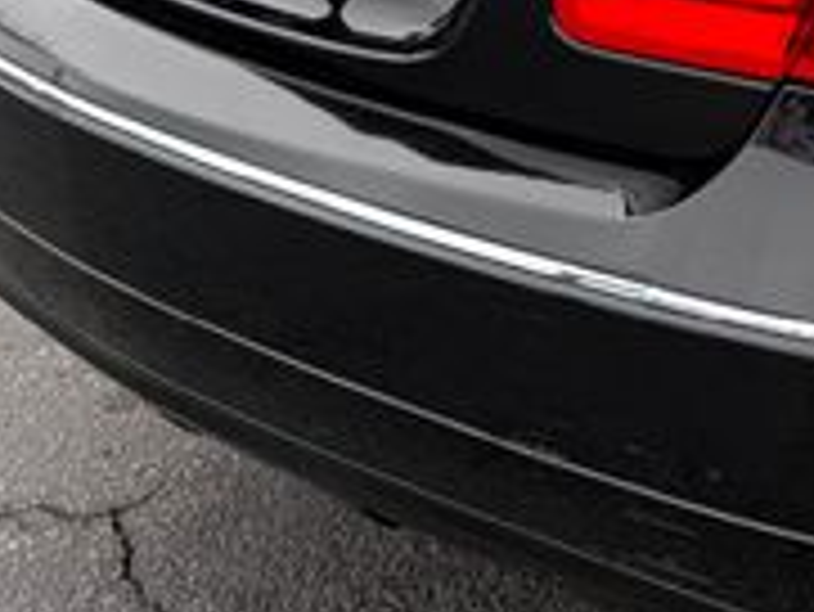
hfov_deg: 20.9
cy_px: -148
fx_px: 2000
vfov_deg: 16.6
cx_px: 1066
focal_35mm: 85
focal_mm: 6.76
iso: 80
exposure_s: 1/735
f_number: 1.78
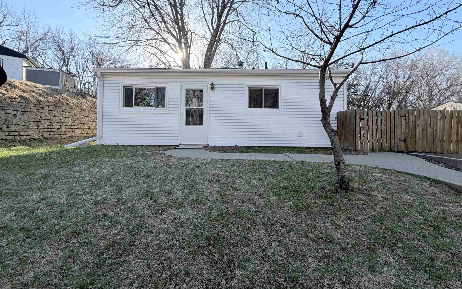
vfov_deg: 74.6
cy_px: 129
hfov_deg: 101.5
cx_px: 230
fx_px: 189
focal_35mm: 15
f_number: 2.2
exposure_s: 1/651
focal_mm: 2.22
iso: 40
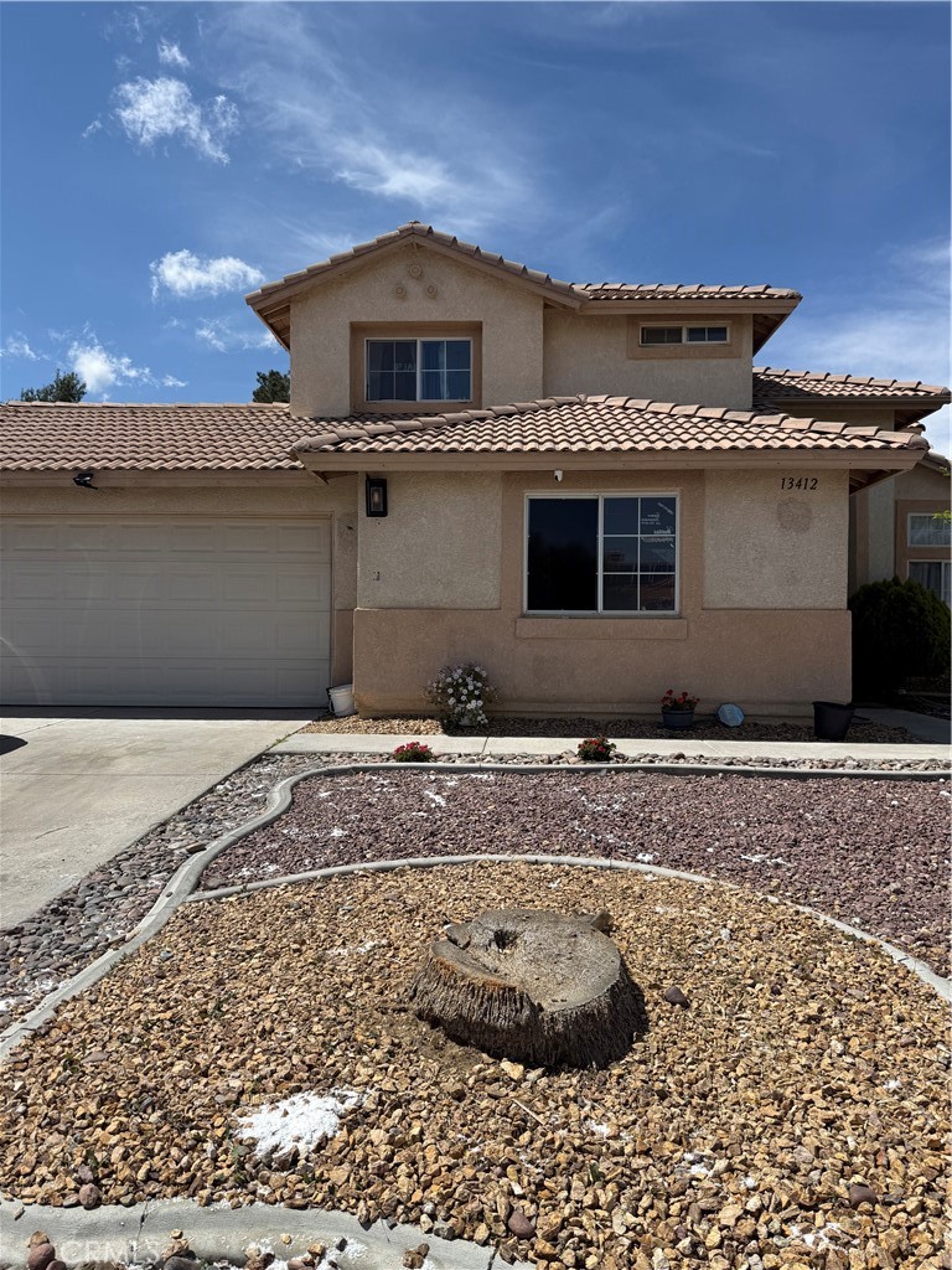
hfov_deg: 56.8
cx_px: 476
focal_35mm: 24
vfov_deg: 71.6
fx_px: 880
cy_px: 635
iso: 80
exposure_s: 1/6711
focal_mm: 6.76
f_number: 1.78
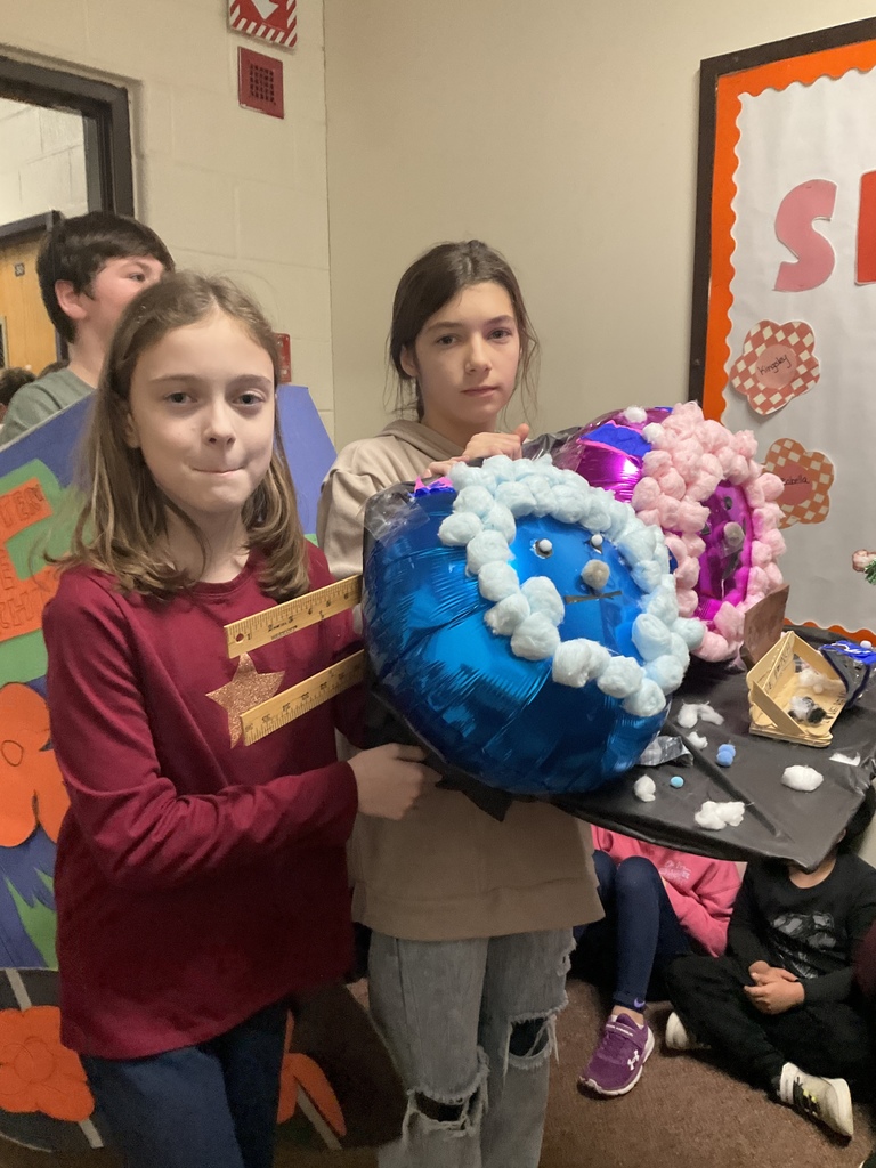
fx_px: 979
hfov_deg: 48.2
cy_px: 584
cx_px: 438
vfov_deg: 61.7
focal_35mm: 29
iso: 250
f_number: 1.8
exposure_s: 1/60
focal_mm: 3
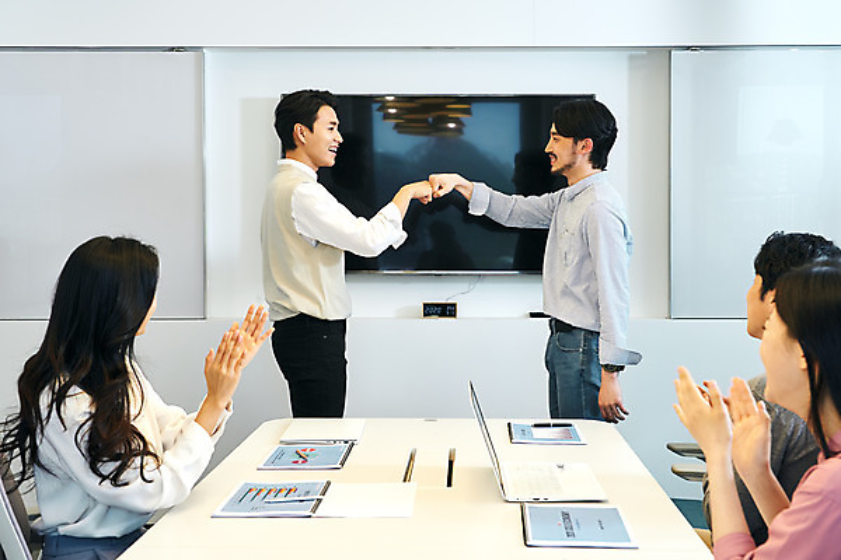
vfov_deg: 33.4
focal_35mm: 40
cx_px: 420
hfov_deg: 48.5
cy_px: 280
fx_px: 934
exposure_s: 1/80
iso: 250
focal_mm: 40
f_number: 5.6
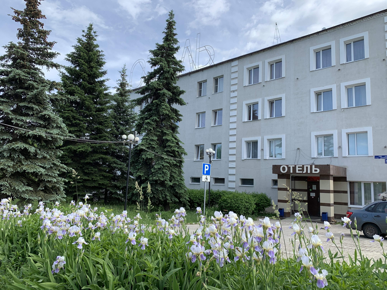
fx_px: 291
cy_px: 145
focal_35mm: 26
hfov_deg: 67.3
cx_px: 194
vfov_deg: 53.1
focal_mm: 4.25
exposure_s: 1/1124
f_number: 1.8
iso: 25
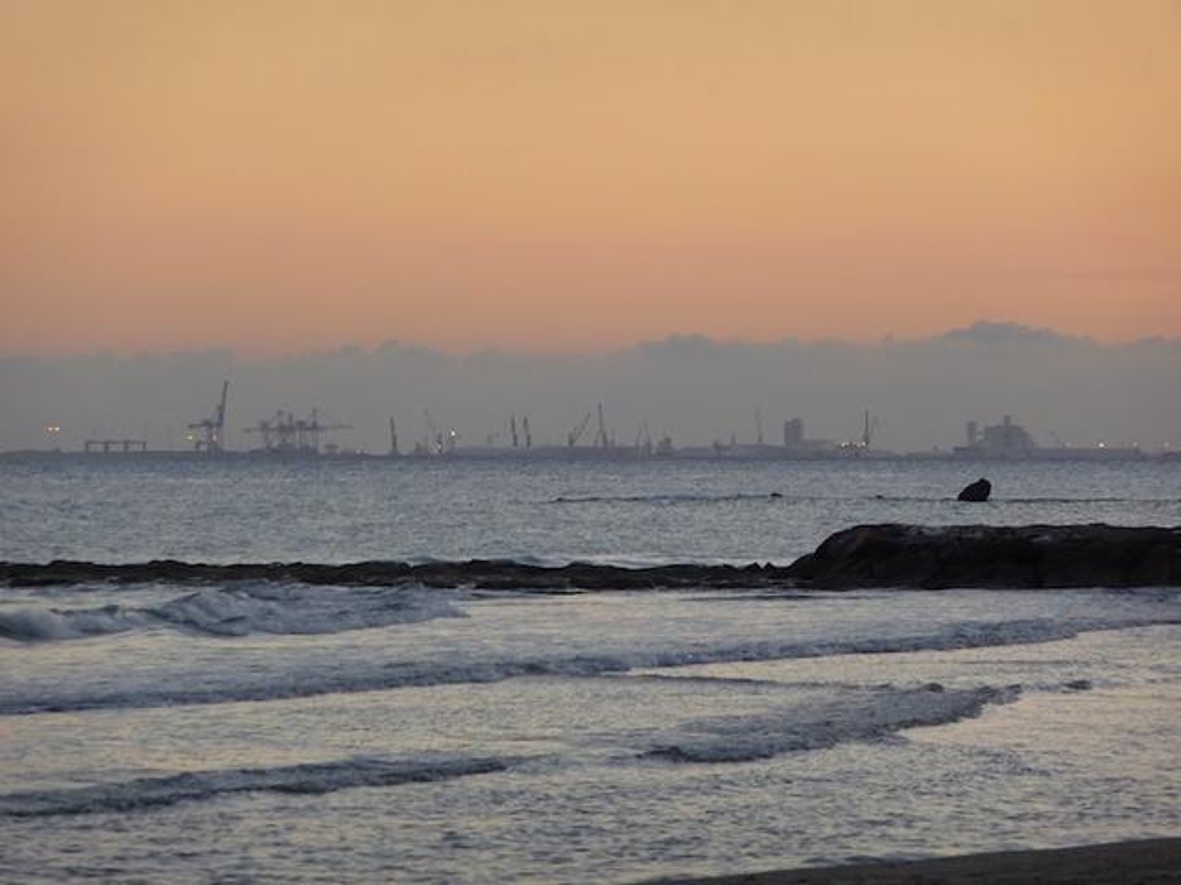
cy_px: 442
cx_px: 590
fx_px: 9553
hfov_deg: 7.1
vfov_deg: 5.3
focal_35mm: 280
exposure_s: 1/60
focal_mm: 47
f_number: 4.9
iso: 125
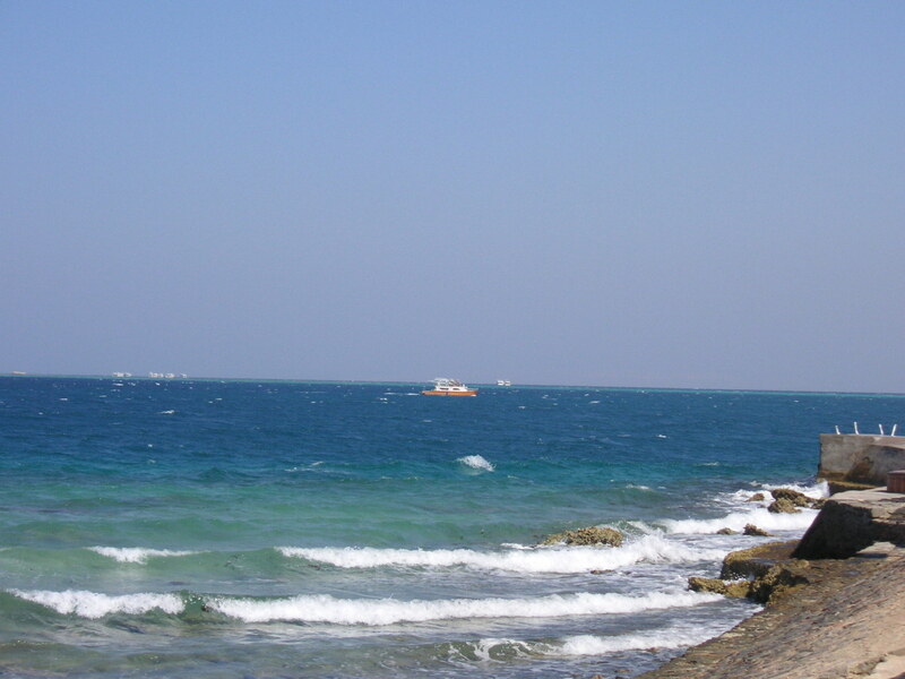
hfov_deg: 18.7
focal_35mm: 105
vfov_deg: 14.1
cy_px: 340
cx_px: 452
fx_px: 2745
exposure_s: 1/750
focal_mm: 17.1
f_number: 5
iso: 50
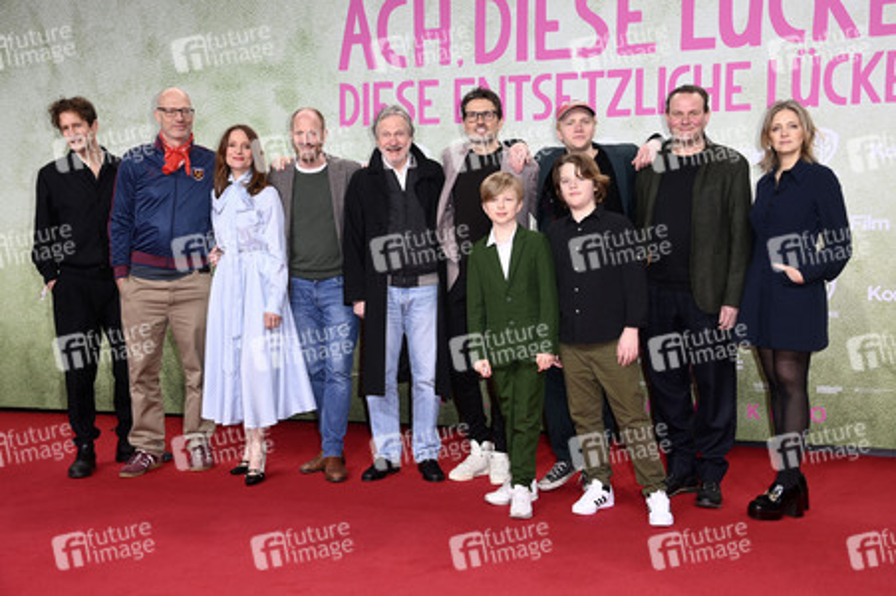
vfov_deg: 28.0
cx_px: 448
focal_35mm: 48
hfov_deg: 41.1
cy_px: 298
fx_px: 1194
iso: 640
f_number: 5.6
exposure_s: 1/250
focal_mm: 48
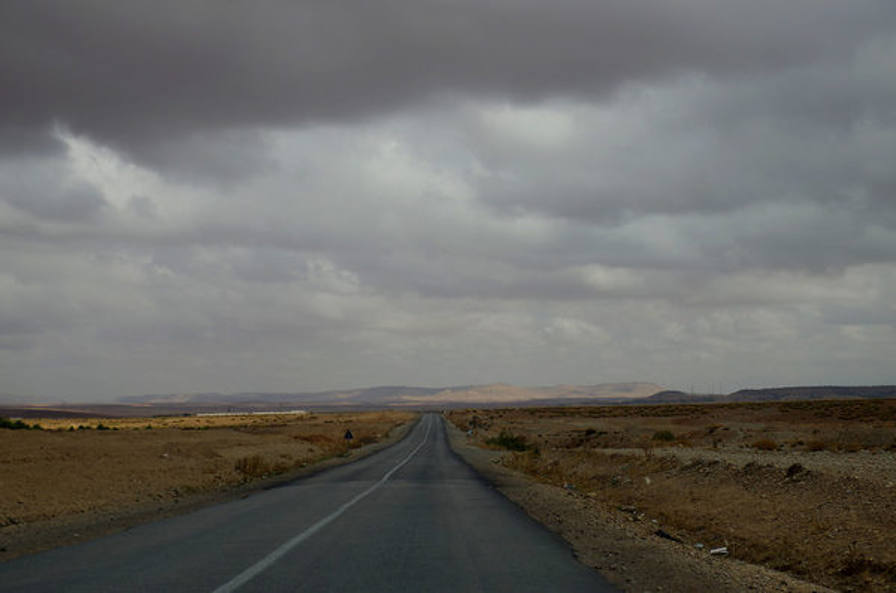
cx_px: 448
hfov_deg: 37.0
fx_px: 1341
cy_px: 296
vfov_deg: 24.9
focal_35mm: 54
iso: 160
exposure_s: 1/1600
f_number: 4
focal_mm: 36
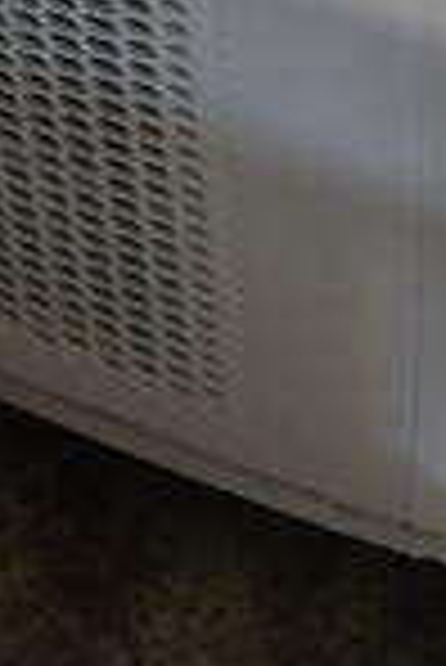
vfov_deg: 11.2
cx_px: 500
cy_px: -650
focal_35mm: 167
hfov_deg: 8.2
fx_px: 3096
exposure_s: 1/30
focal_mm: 18
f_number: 3.5
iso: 220
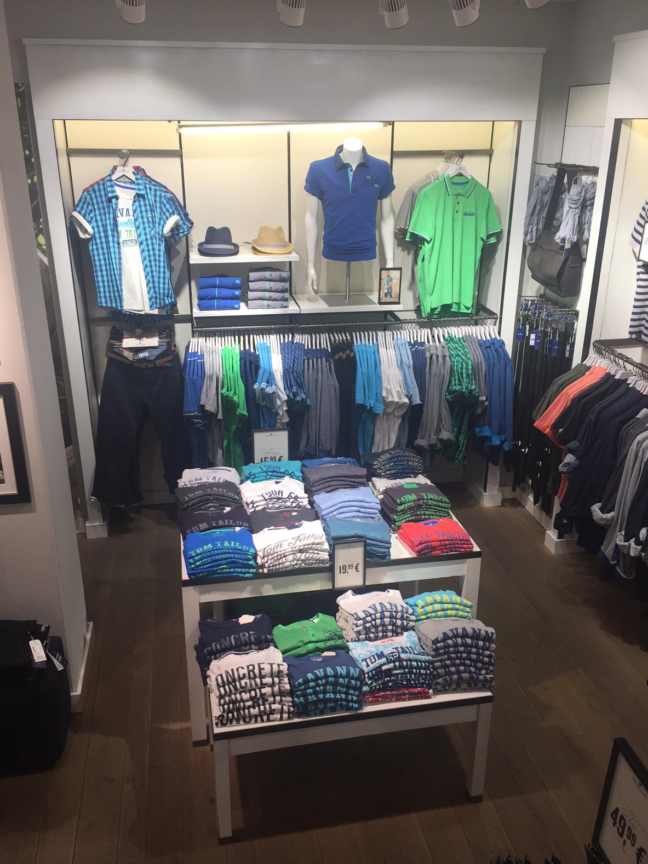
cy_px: 442
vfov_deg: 60.0
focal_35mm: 30
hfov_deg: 46.8
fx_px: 749
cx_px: 316
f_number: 2.2
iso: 50
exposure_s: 1/100
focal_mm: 4.15
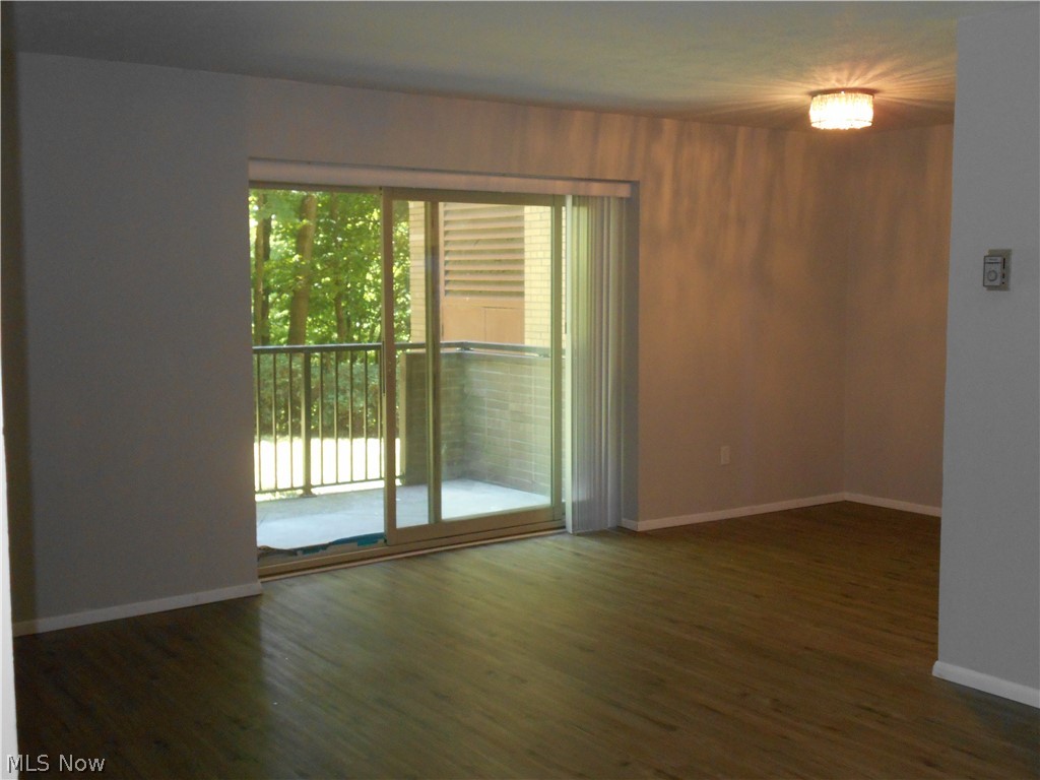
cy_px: 390
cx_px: 520
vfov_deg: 38.7
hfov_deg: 50.1
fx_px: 1112
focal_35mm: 37
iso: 360
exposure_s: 1/30
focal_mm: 6.7
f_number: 3.9
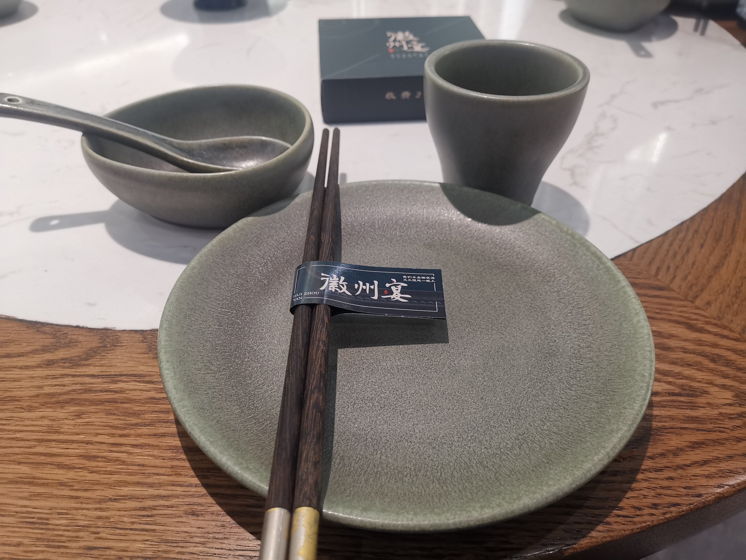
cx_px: 373
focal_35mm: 27
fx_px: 582
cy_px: 280
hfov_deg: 65.3
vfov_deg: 51.4
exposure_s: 1/100
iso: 160
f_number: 1.8
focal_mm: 4.75
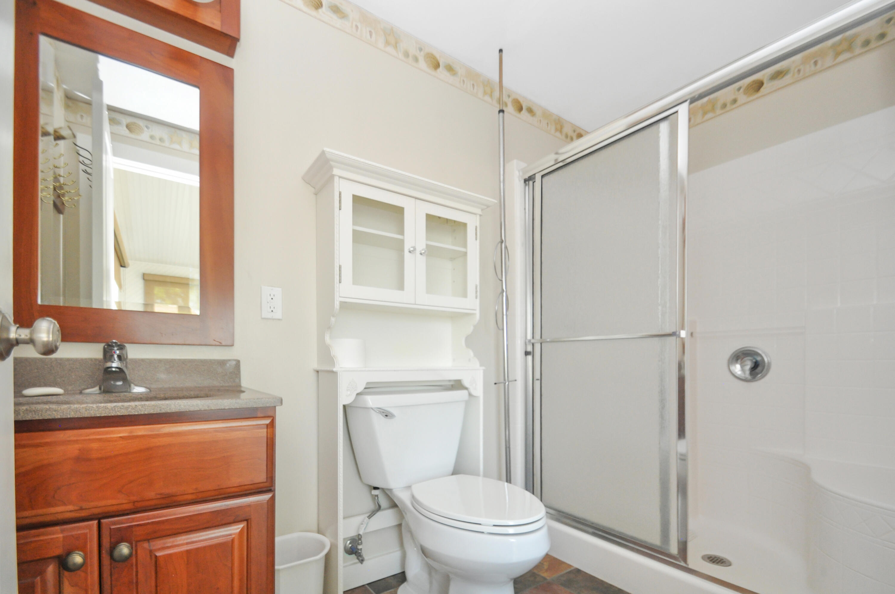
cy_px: 297
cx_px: 448
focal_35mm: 15
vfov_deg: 77.2
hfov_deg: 100.5
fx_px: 372
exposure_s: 1/60
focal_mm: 10
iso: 800
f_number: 4
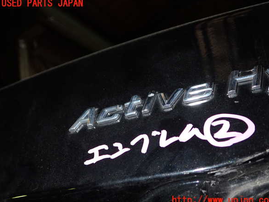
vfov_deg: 42.9
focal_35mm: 33
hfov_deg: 55.4
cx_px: 138
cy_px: 102
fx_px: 256
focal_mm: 5.79
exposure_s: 1/30
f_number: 7.1
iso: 250
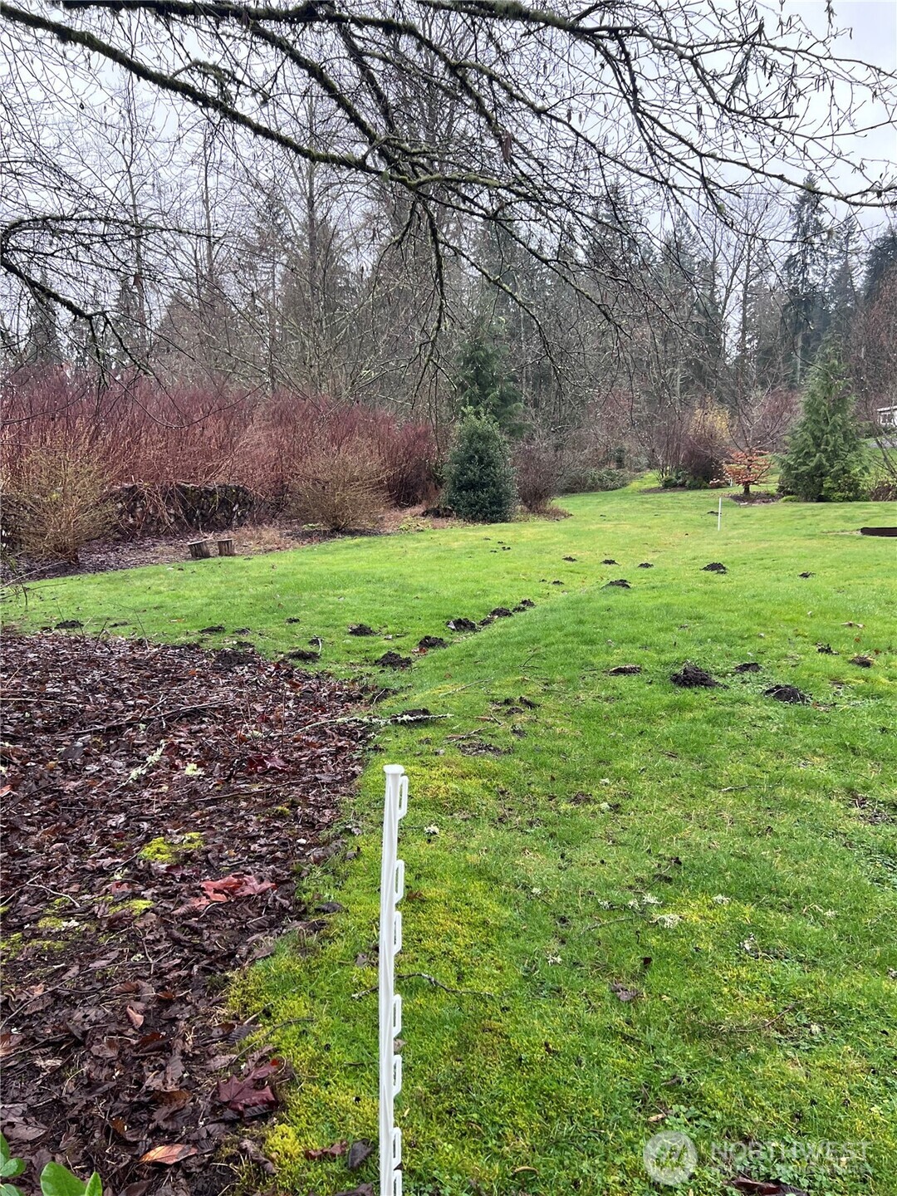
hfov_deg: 53.1
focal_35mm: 26
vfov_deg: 67.3
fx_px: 898
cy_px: 598
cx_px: 448
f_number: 1.5
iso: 125
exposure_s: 1/121
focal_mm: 5.7
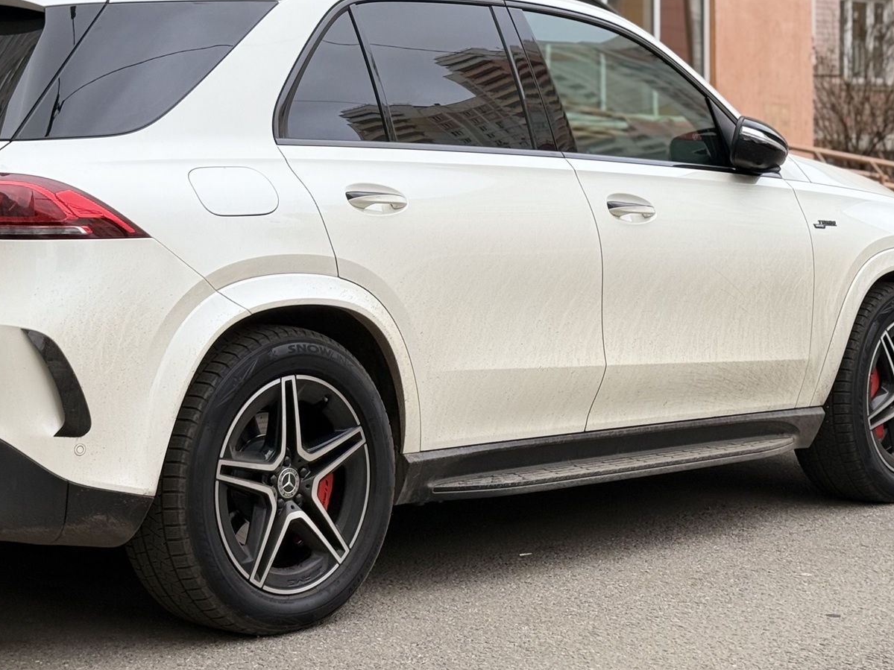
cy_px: 176
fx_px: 2118
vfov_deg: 17.9
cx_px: 316
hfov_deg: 23.8
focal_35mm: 82
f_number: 1.78
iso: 50
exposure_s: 1/126
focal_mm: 6.76
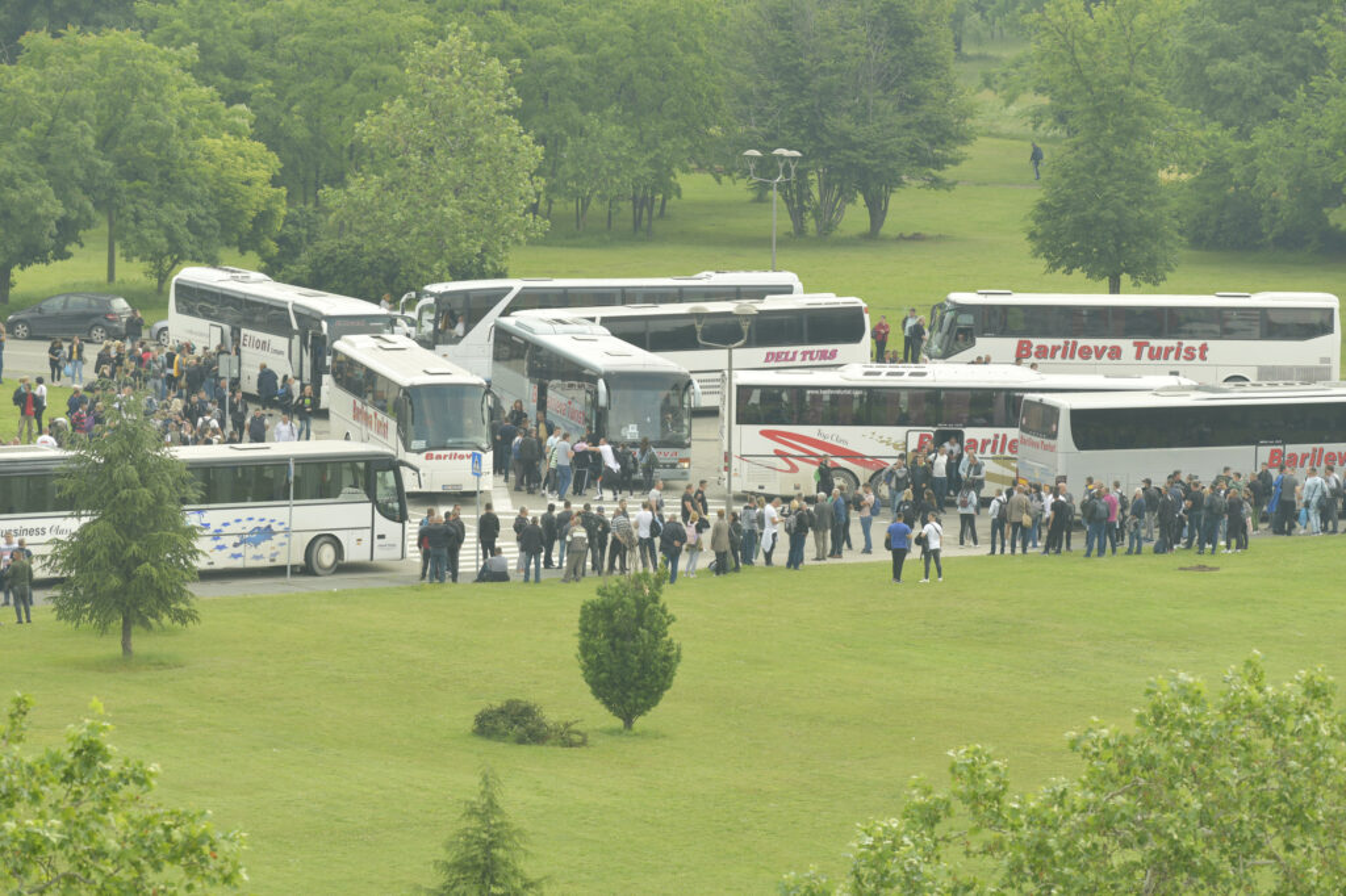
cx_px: 673
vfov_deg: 6.9
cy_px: 448
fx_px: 7475
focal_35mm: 200
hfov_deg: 10.3
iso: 160
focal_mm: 200
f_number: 5
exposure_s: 1/400
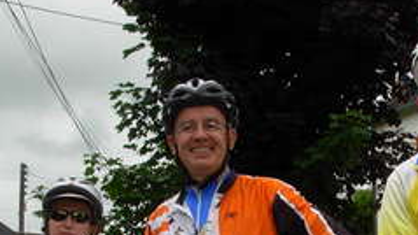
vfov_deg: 11.2
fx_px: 1152
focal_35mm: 104
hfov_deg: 20.3
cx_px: 339
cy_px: 345
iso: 79
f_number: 4.9
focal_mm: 6.3
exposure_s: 1/558
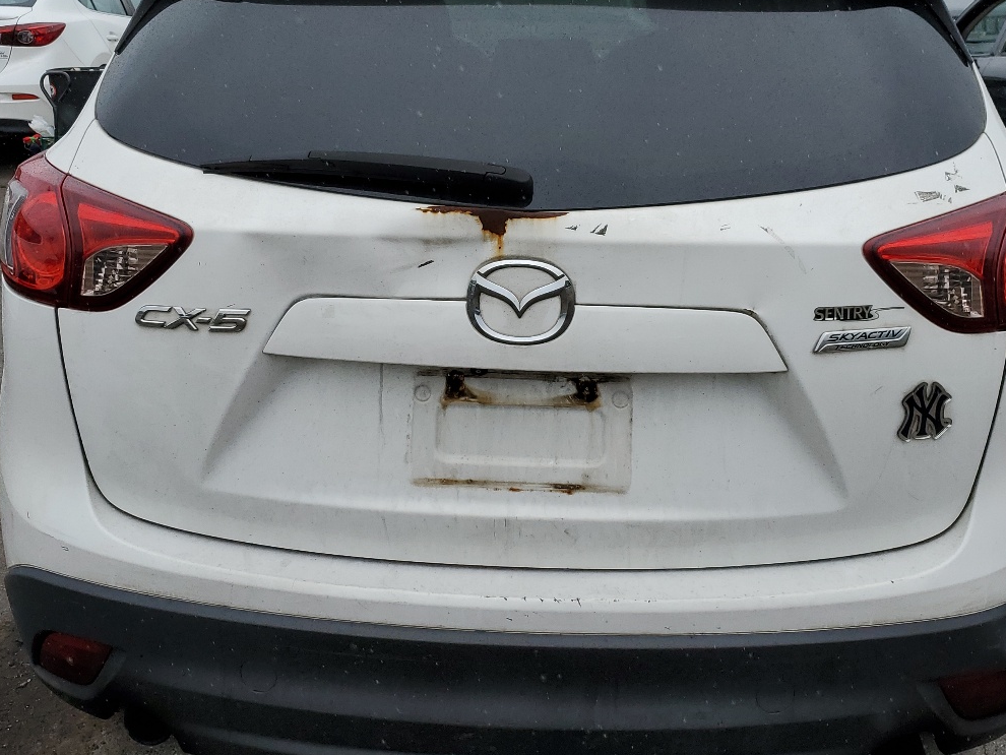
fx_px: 1221
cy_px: 326
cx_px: 485
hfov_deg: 44.8
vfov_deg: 34.3
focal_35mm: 42
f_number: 1.5
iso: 50
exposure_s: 1/1667
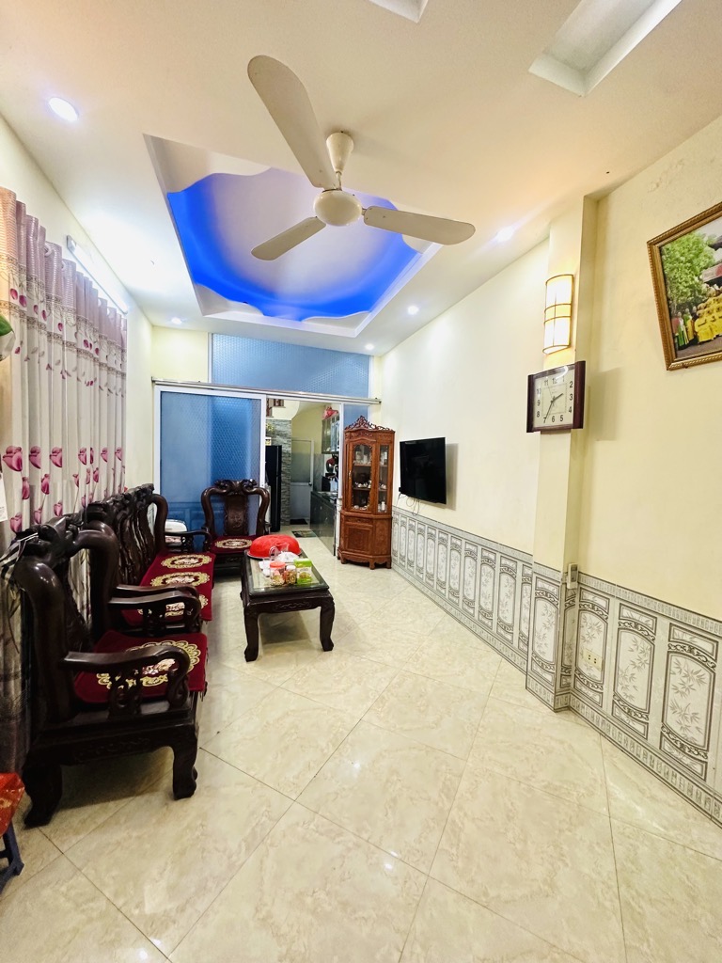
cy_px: 482
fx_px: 389
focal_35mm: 14
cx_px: 361
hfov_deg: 85.7
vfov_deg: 102.1
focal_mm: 2.22
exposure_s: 1/100
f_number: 2.2
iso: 250
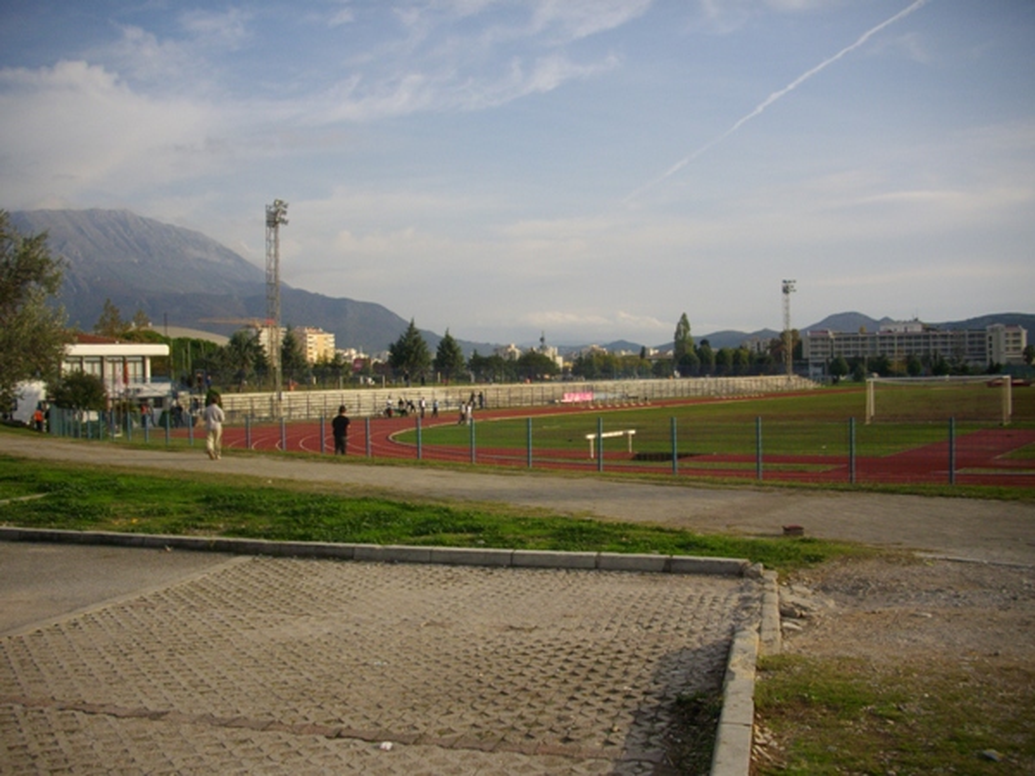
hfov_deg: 50.1
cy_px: 388
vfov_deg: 38.7
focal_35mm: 37
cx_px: 518
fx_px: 1106
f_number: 5.6
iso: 100
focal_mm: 6.2
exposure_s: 1/320
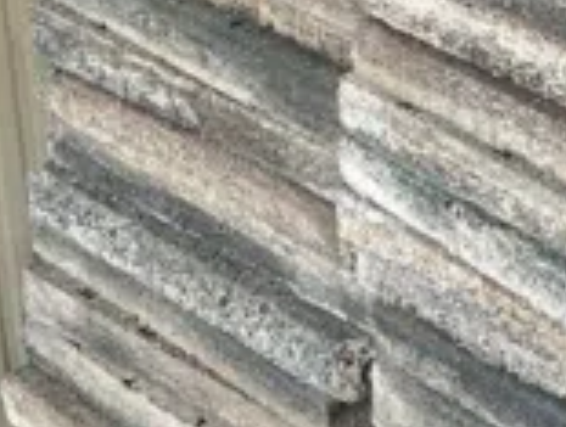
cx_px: 997
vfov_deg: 13.4
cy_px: -266
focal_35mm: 103
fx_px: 1688
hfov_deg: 16.2
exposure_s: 1/71
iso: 125
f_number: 1.6
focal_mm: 5.1
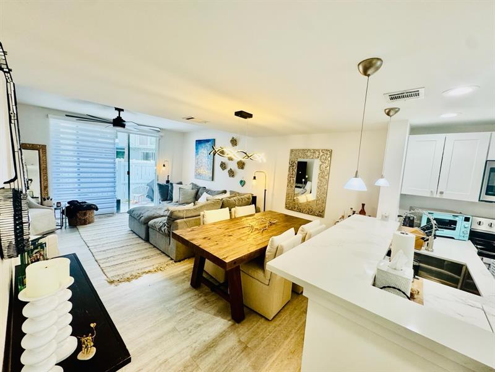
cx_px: 248
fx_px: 200
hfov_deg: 102.1
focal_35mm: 14
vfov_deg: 85.7
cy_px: 186
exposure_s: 1/120
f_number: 2.2
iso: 160
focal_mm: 2.22
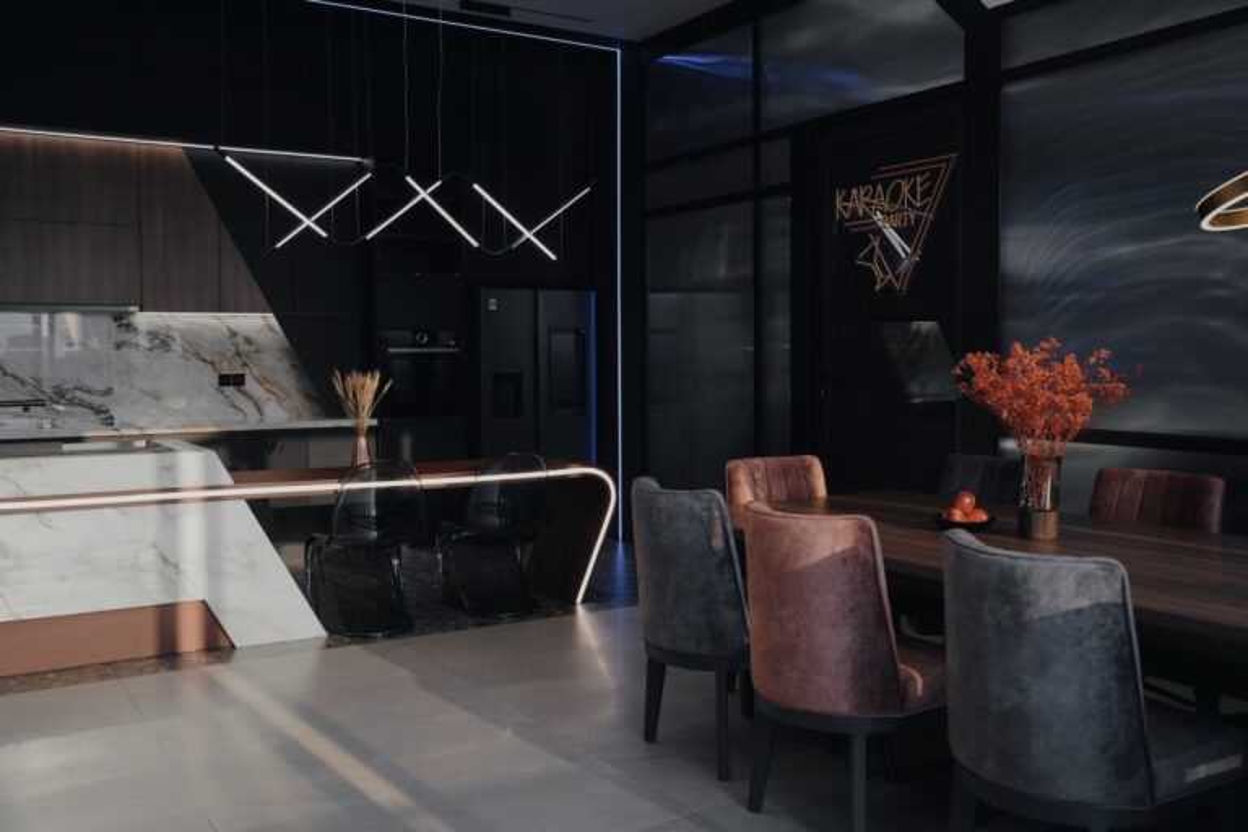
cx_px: 624
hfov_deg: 60.3
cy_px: 416
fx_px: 1075
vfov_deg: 42.3
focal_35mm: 31
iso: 125
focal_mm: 31
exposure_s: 1/100
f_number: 3.5
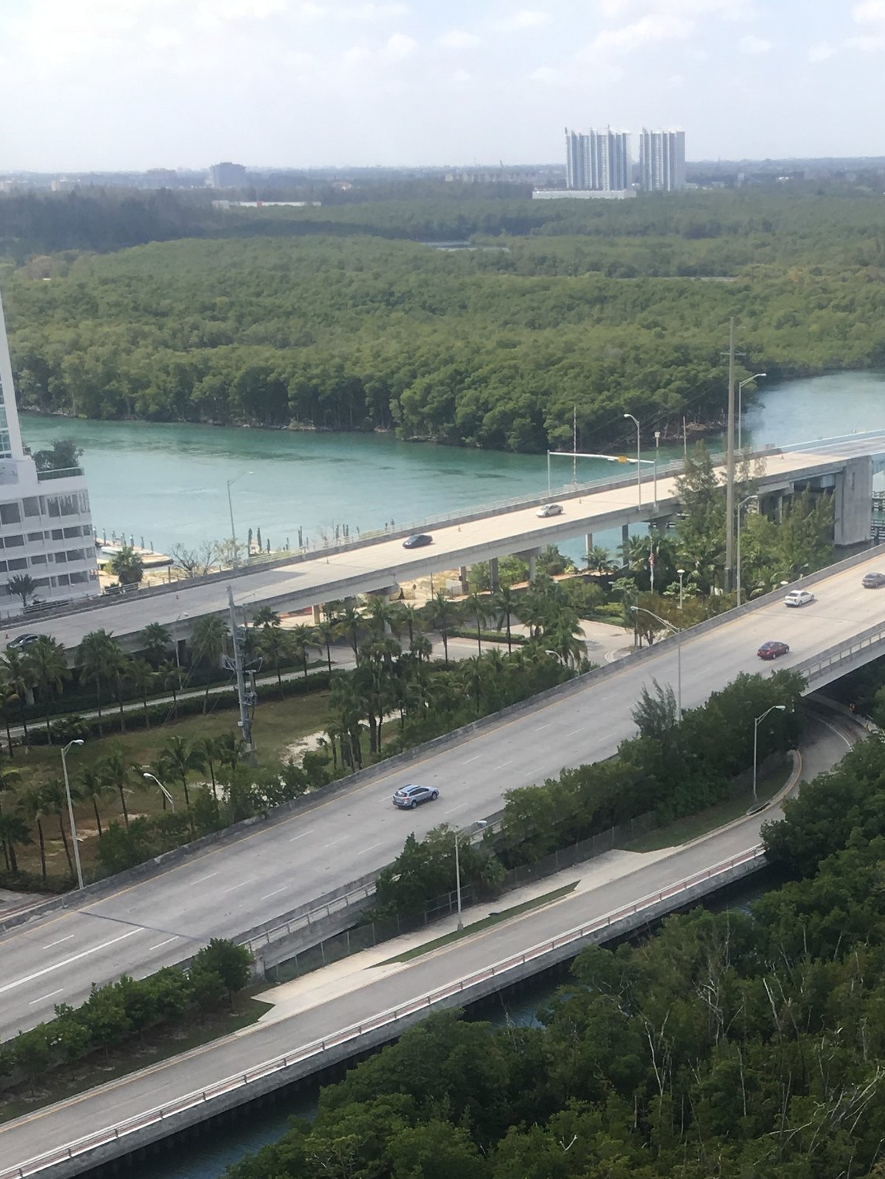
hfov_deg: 23.1
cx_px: 618
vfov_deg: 28.3
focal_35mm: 63
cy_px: 1249
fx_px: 2147
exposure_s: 1/785
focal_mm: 4.15
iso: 25
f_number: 2.2
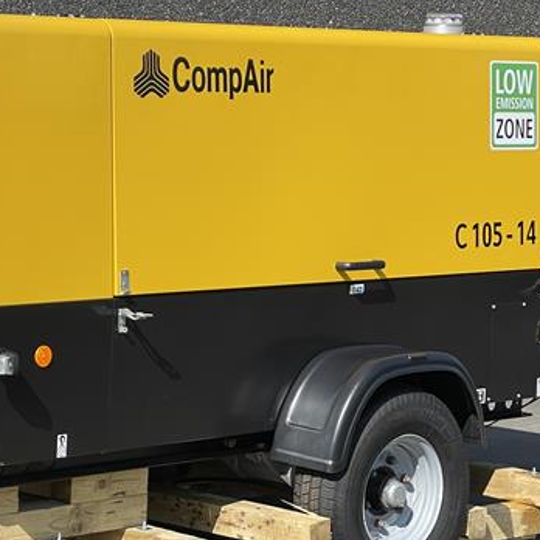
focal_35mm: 130
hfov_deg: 13.3
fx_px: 2294
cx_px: 51
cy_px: 303
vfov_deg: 13.4
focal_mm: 7.5
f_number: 2.2
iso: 20
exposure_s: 1/903
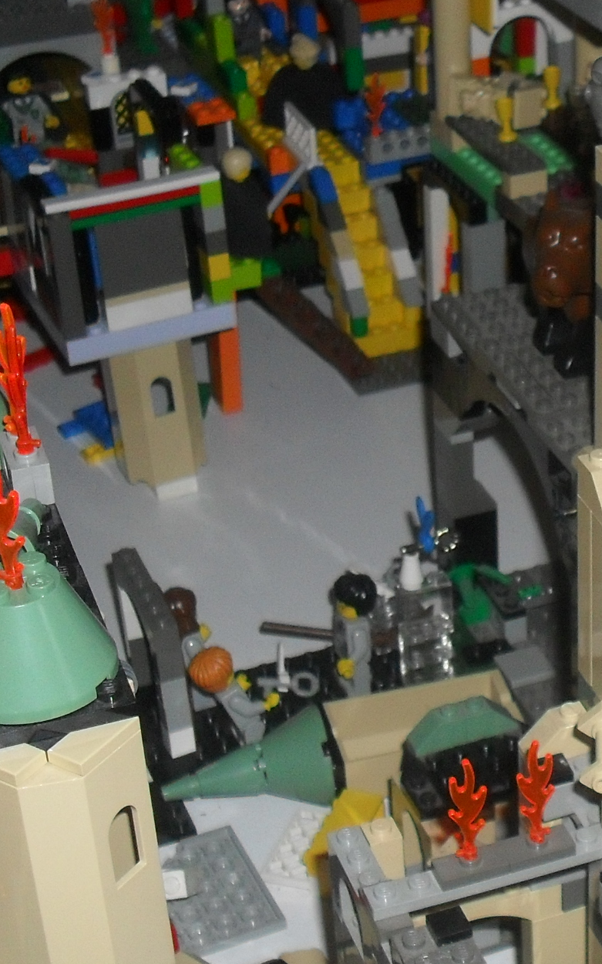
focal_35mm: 77
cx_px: 771
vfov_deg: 26.8
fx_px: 2021
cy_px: 475
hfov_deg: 16.1
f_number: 3.2
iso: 200
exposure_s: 1/45
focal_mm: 6.3
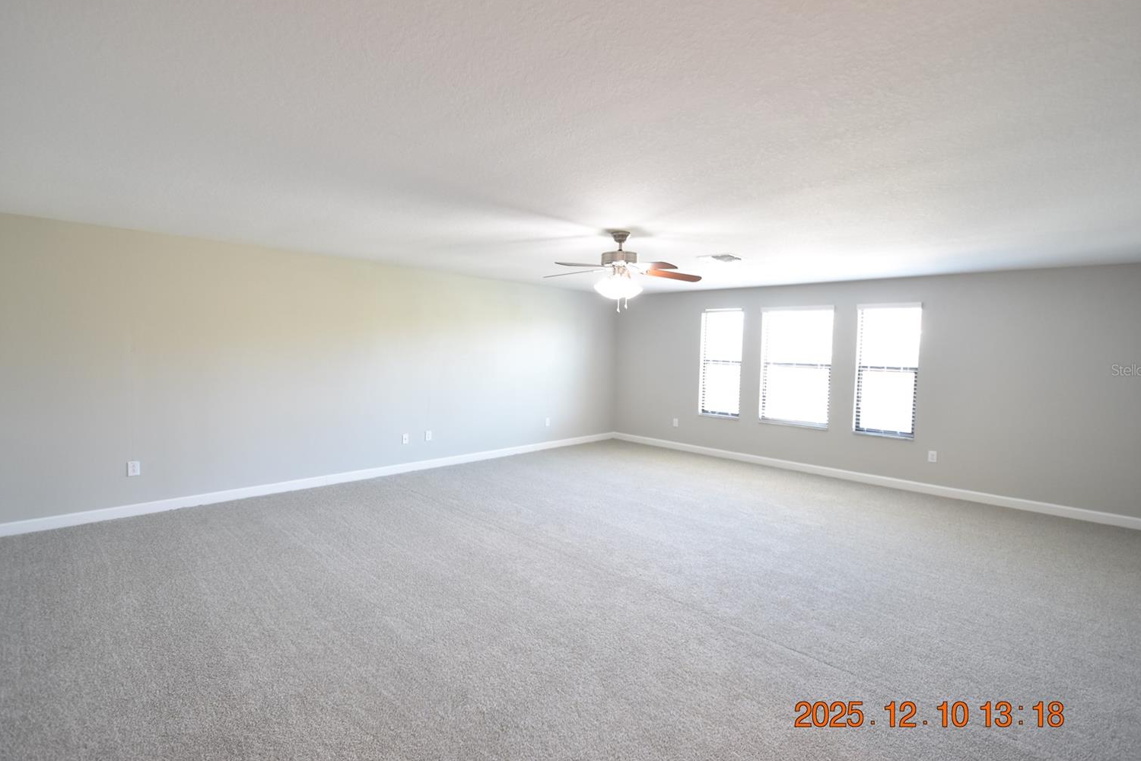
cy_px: 370
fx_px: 507
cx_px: 570
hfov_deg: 96.7
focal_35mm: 16
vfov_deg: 73.7
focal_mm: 10
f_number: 3.5
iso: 800
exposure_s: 1/30
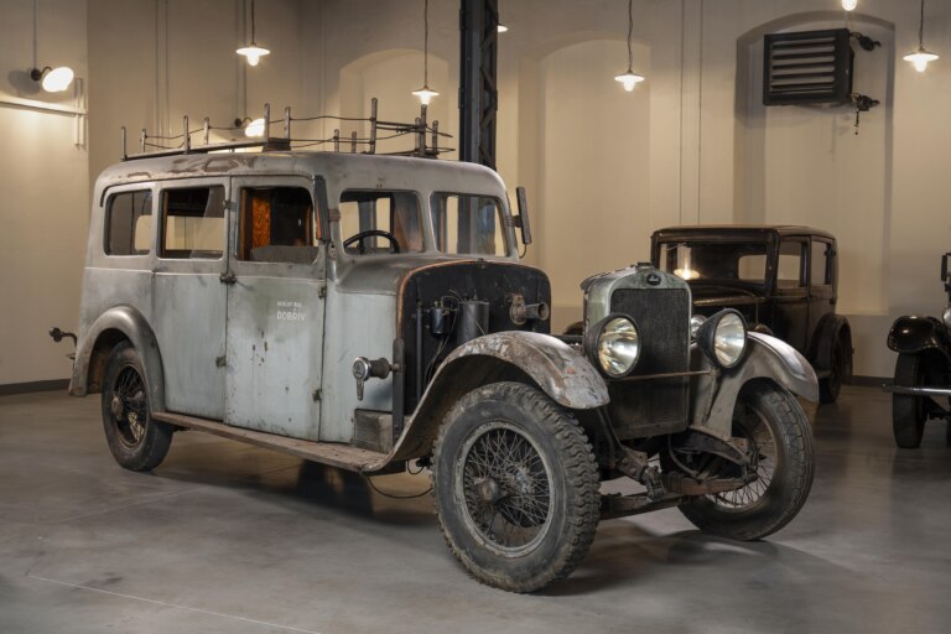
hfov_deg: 44.5
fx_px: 1162
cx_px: 476
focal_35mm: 44
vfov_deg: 30.5
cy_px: 317
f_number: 8
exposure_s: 1
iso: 100
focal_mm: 44
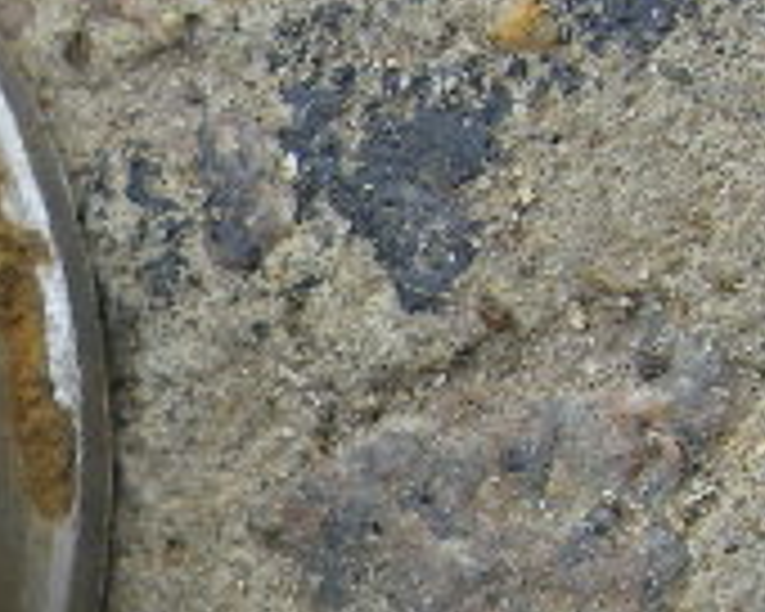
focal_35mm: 140
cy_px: 616
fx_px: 3170
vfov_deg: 10.9
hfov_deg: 13.2
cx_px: -306
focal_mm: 6.3
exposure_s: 1/100
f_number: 3.3
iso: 64
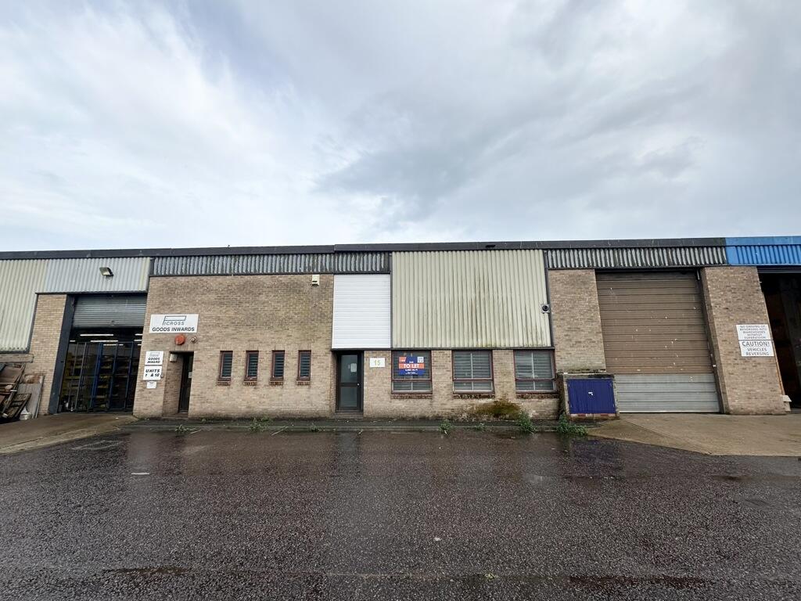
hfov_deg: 102.1
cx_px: 400
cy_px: 300
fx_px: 324
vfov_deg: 85.7
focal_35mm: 14
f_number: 2.2
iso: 40
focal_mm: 2.22
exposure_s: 1/1473
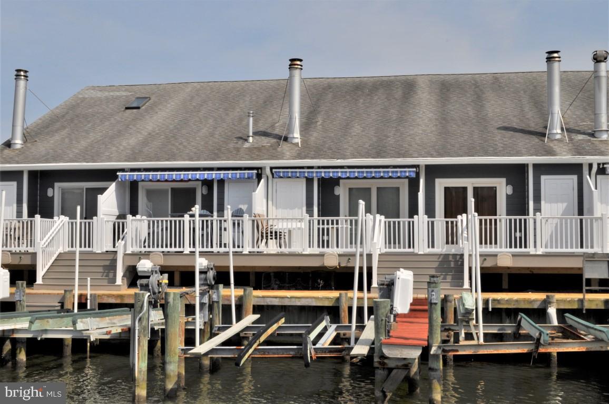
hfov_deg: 43.6
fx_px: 760
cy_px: 202
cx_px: 304
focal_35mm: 45
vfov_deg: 29.8
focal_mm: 30
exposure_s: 1/200
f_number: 22
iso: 200
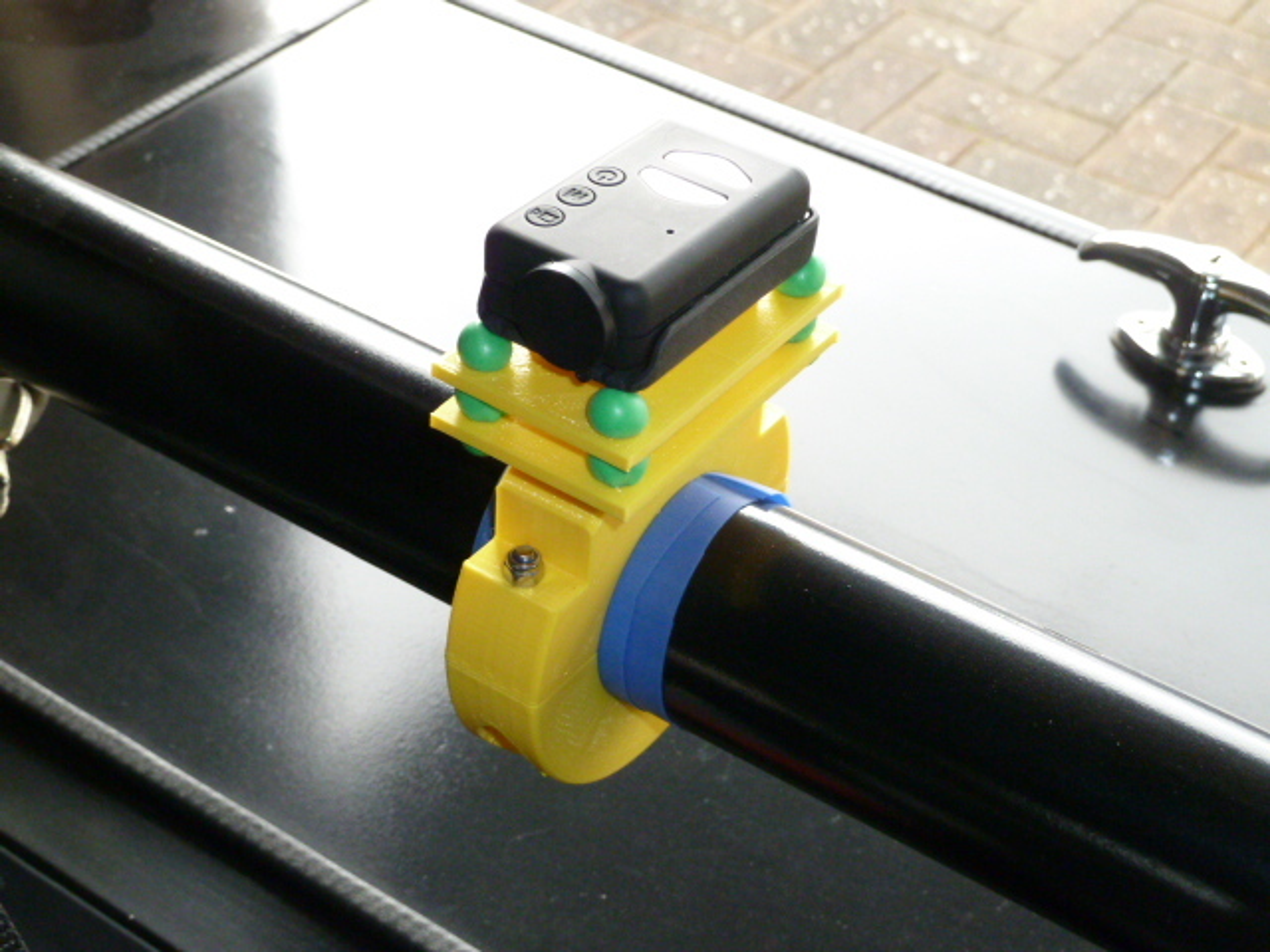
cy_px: 476
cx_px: 635
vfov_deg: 24.8
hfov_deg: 32.7
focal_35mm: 59
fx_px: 2165
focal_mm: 9.7
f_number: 3.9
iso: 400
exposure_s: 1/60
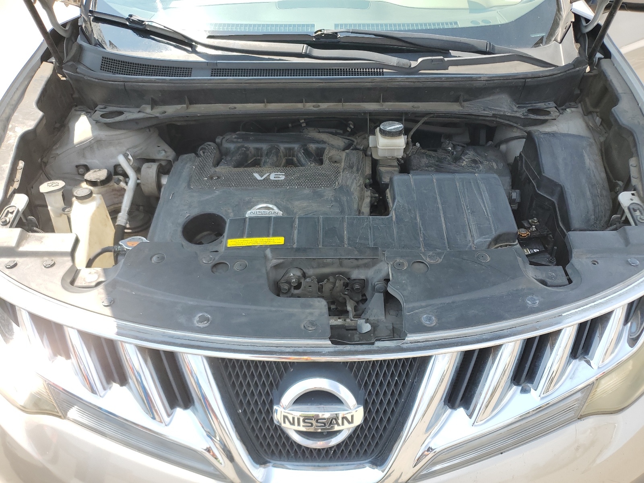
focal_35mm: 26
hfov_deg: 67.3
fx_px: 484
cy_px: 242
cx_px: 322
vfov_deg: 53.1
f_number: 1.5
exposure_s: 1/769
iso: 50
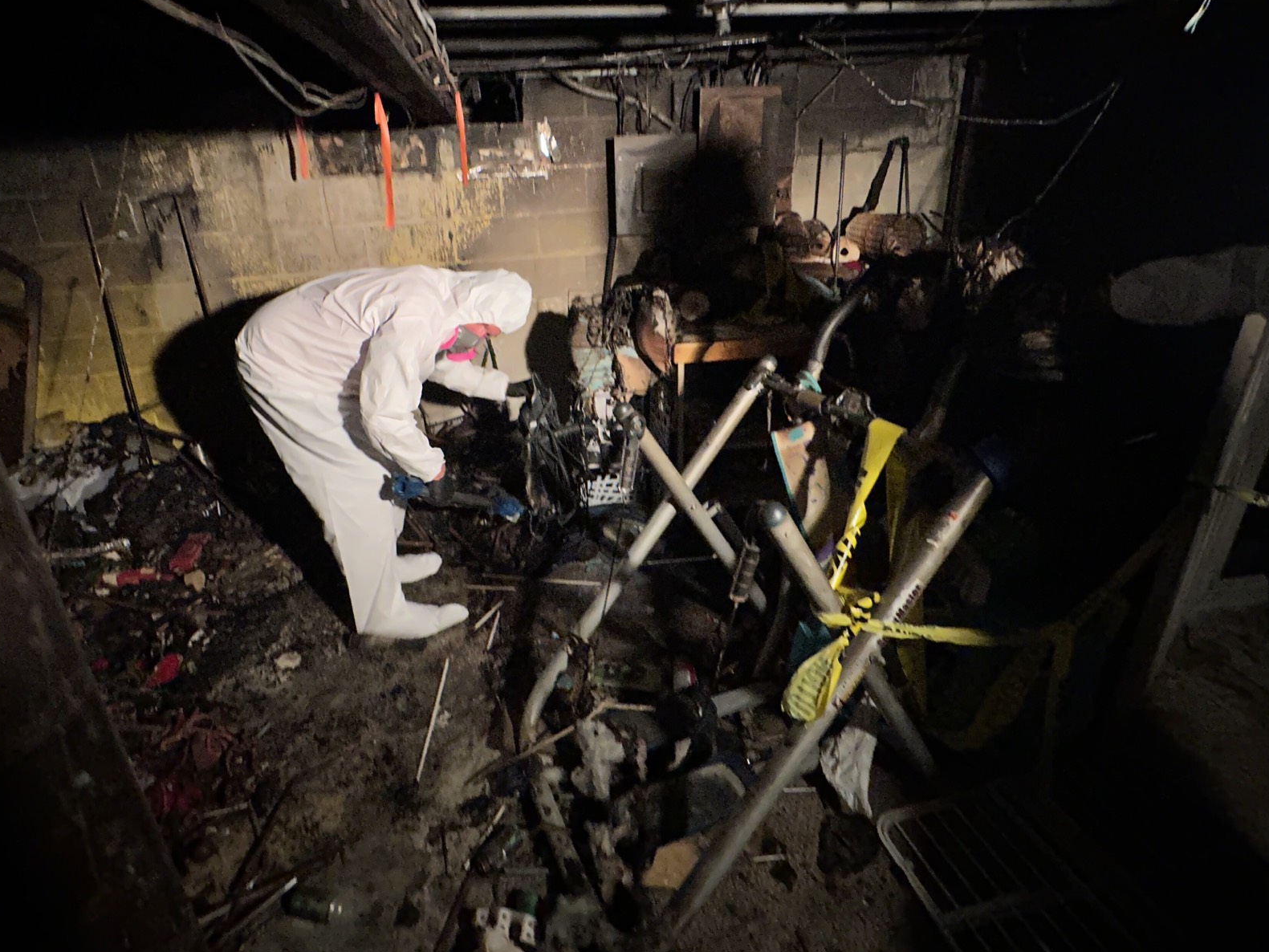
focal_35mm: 17
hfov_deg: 90.8
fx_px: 623
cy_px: 389
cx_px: 582
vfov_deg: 74.1
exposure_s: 1/41
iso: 800
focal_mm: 2.22
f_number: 2.2
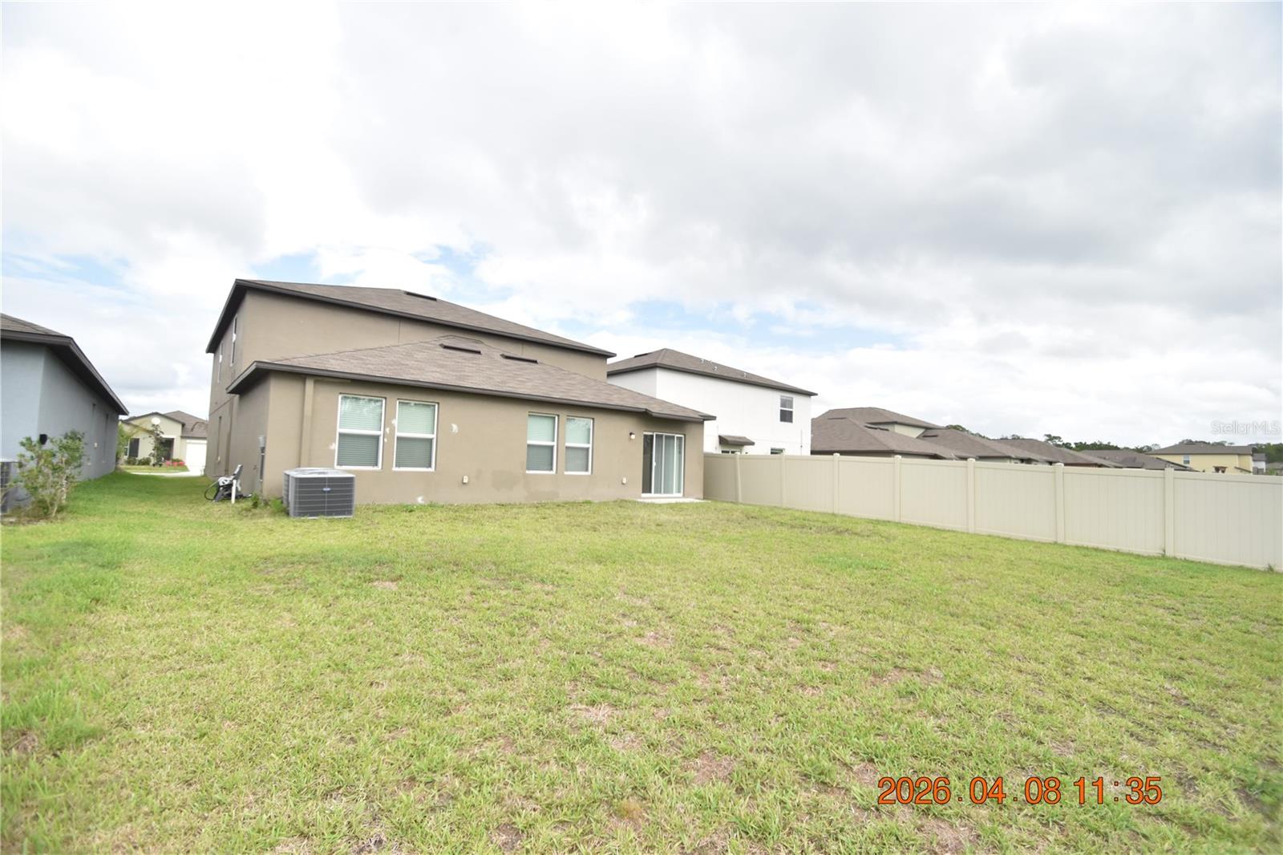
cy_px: 428
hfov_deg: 100.4
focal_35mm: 15
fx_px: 534
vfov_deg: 77.3
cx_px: 642
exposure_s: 1/4000
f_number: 3.5
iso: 800
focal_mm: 10
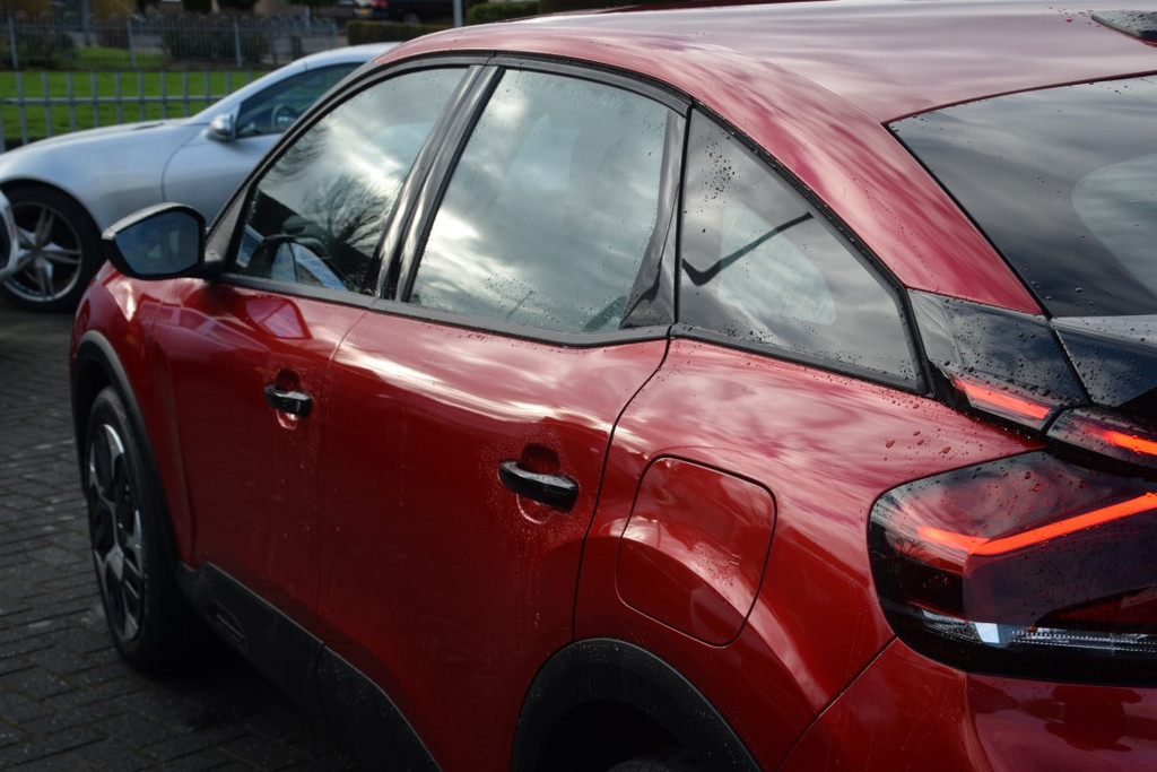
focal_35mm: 63
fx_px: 2025
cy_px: 386
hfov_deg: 31.9
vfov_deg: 21.6
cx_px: 578
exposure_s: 1/250
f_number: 8
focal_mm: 42
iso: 320
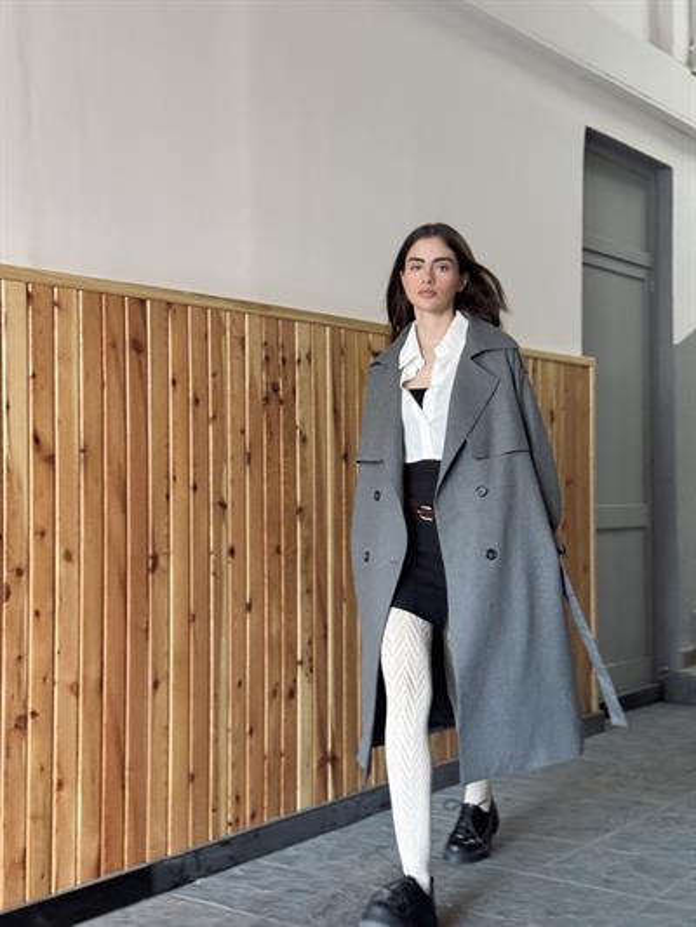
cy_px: 464
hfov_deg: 30.3
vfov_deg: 39.6
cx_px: 348
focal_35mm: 48
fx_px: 1286
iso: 320
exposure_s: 1/40
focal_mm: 6.76
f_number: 1.78
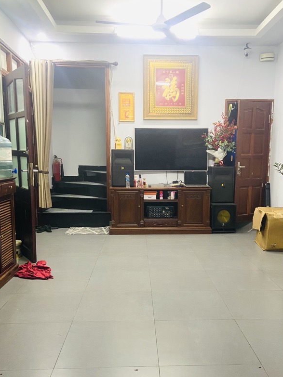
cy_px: 212
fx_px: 371
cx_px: 156
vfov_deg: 53.8
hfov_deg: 41.7
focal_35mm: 34
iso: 160
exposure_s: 1/50
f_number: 1.8
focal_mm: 4.25
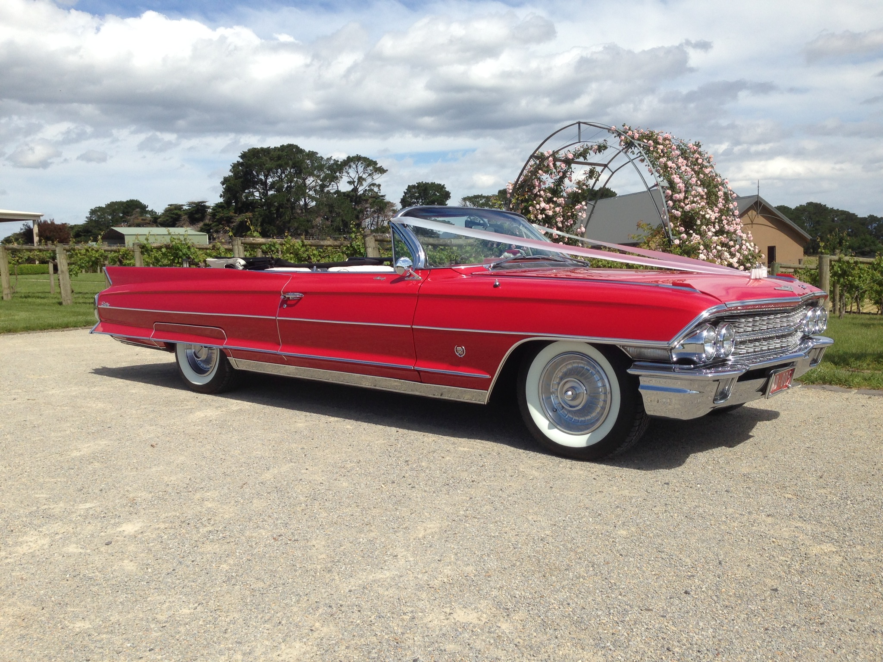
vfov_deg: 42.9
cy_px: 331
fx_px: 842
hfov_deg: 55.4
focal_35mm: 33
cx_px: 442
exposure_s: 1/1808
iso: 50
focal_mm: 4.12
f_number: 2.4
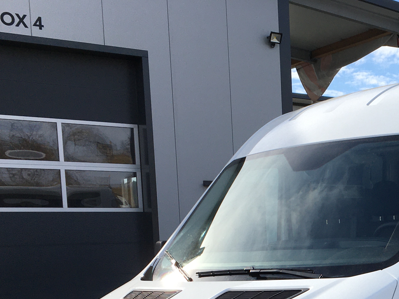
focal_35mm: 64
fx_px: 738
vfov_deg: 21.9
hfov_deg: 28.5
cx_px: 392
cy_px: 317
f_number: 2.2
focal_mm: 4.15
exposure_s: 1/1304
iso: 25
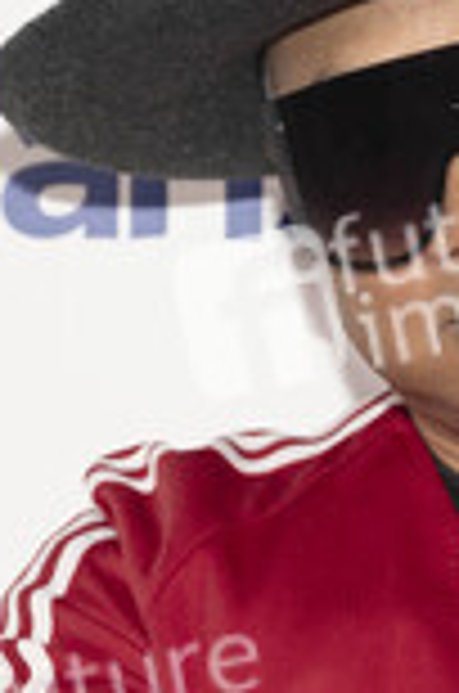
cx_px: 536
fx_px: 4303
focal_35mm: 224
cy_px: 518
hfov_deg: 6.1
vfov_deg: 9.2
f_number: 5
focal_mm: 86
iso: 800
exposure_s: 1/200
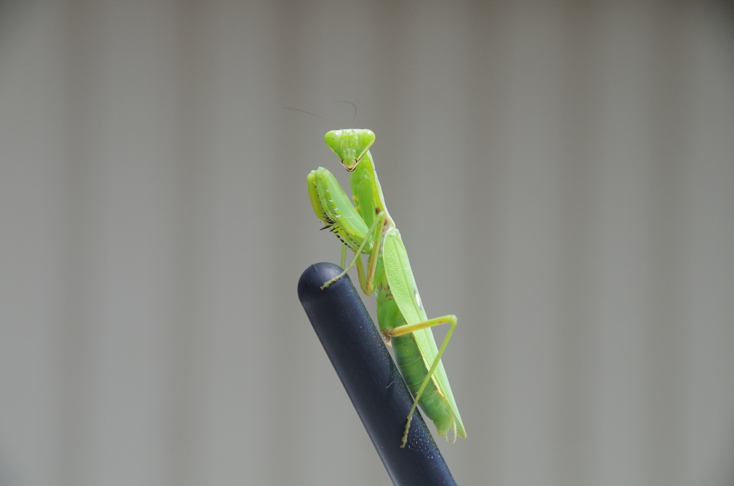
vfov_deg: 8.7
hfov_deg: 13.1
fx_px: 3194
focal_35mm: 157
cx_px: 367
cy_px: 243
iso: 640
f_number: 7.1
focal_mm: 105
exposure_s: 1/250
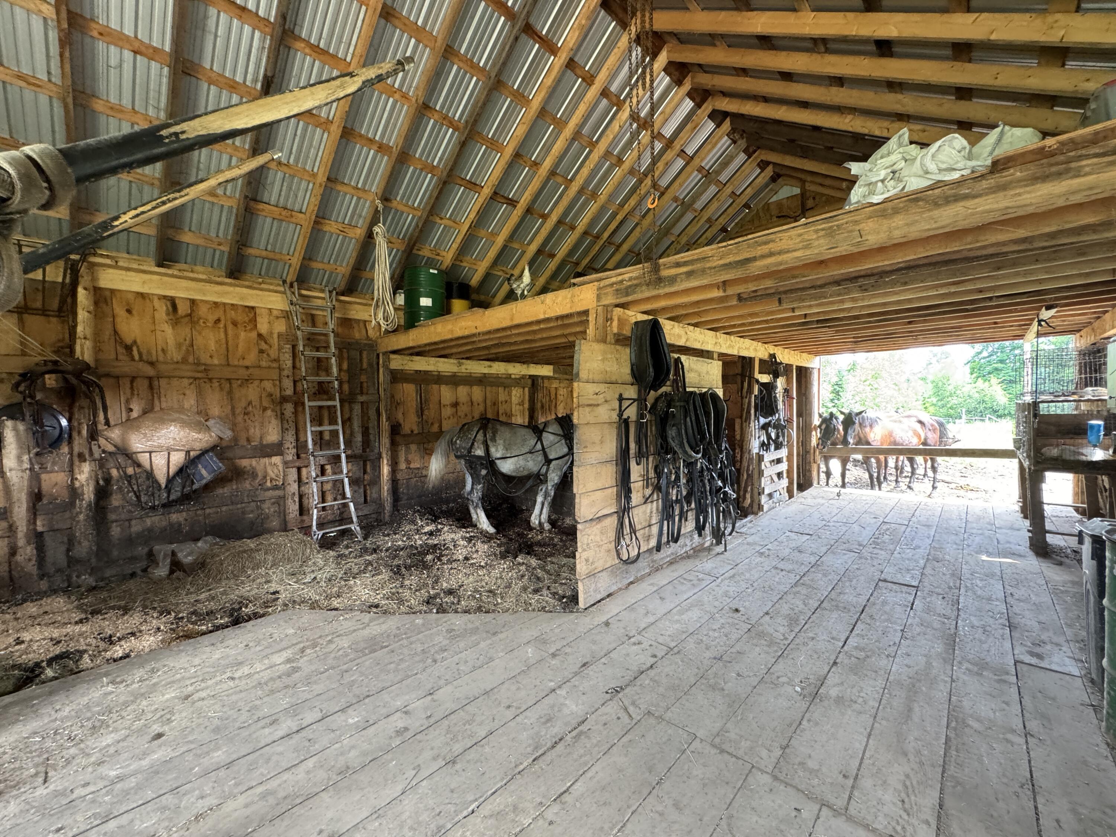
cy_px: 418
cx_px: 558
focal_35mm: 14
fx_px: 451
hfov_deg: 102.1
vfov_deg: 85.7
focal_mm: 2.22
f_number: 2.2
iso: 320
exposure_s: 1/80
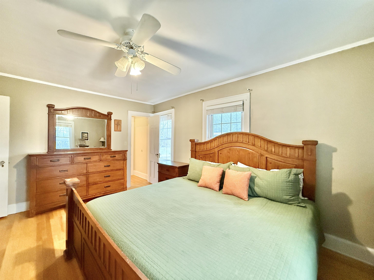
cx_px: 187
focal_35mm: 14
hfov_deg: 102.1
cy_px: 140
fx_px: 151
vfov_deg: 85.7
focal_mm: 2.22
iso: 800
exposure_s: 1/60
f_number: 2.2
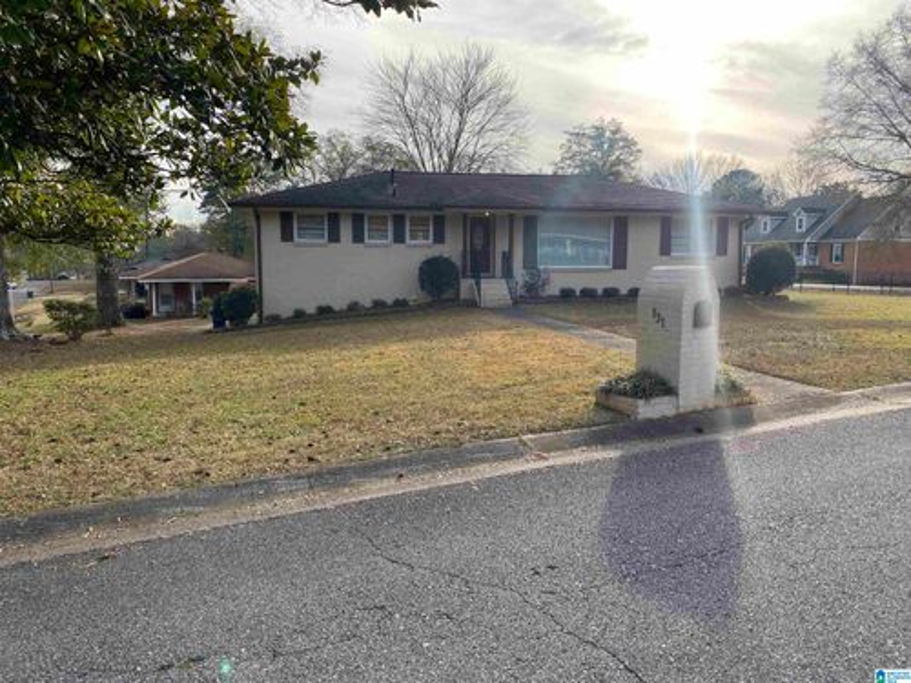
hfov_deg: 67.3
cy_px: 342
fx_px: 684
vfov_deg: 53.1
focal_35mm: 26
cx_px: 456
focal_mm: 4.25
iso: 32
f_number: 1.8
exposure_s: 1/1346
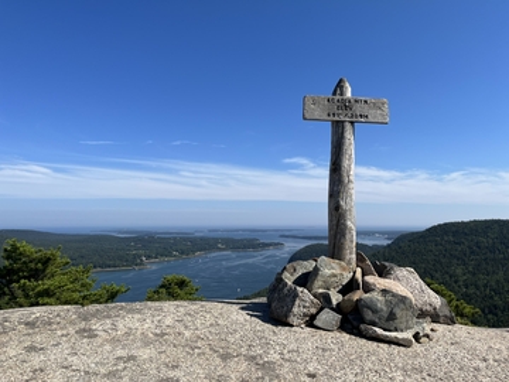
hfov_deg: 67.3
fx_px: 382
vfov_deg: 53.1
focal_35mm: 26
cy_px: 191
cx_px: 254
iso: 50
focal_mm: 5.1
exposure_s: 1/4854
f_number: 1.6
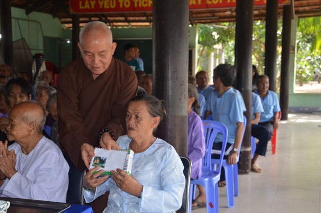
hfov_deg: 37.9
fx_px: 467
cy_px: 106
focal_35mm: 52
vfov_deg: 25.7
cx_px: 160
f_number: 5.6
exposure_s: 1/250
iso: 640
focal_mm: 35
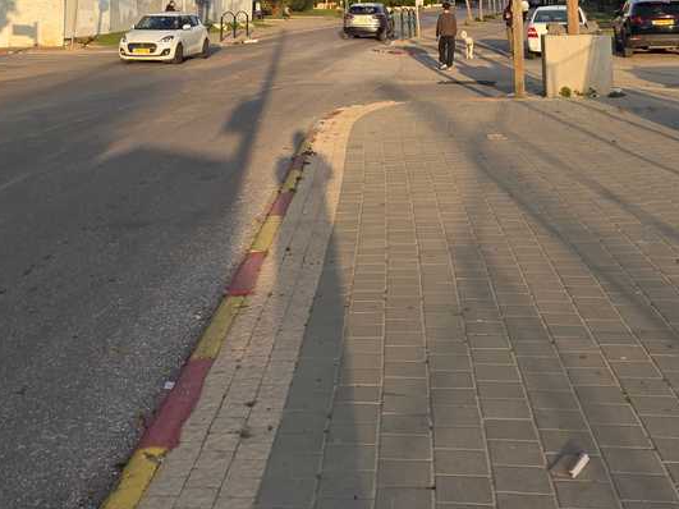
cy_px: -40
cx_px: 242
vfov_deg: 26.1
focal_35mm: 52
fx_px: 1020
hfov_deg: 36.5
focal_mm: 6.25
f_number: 1.7
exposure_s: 1/1704
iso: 80
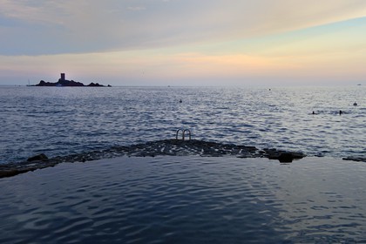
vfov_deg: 33.4
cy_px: 122
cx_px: 183
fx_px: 407
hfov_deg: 48.5
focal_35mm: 40
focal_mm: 40
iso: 640
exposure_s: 1/125
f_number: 10
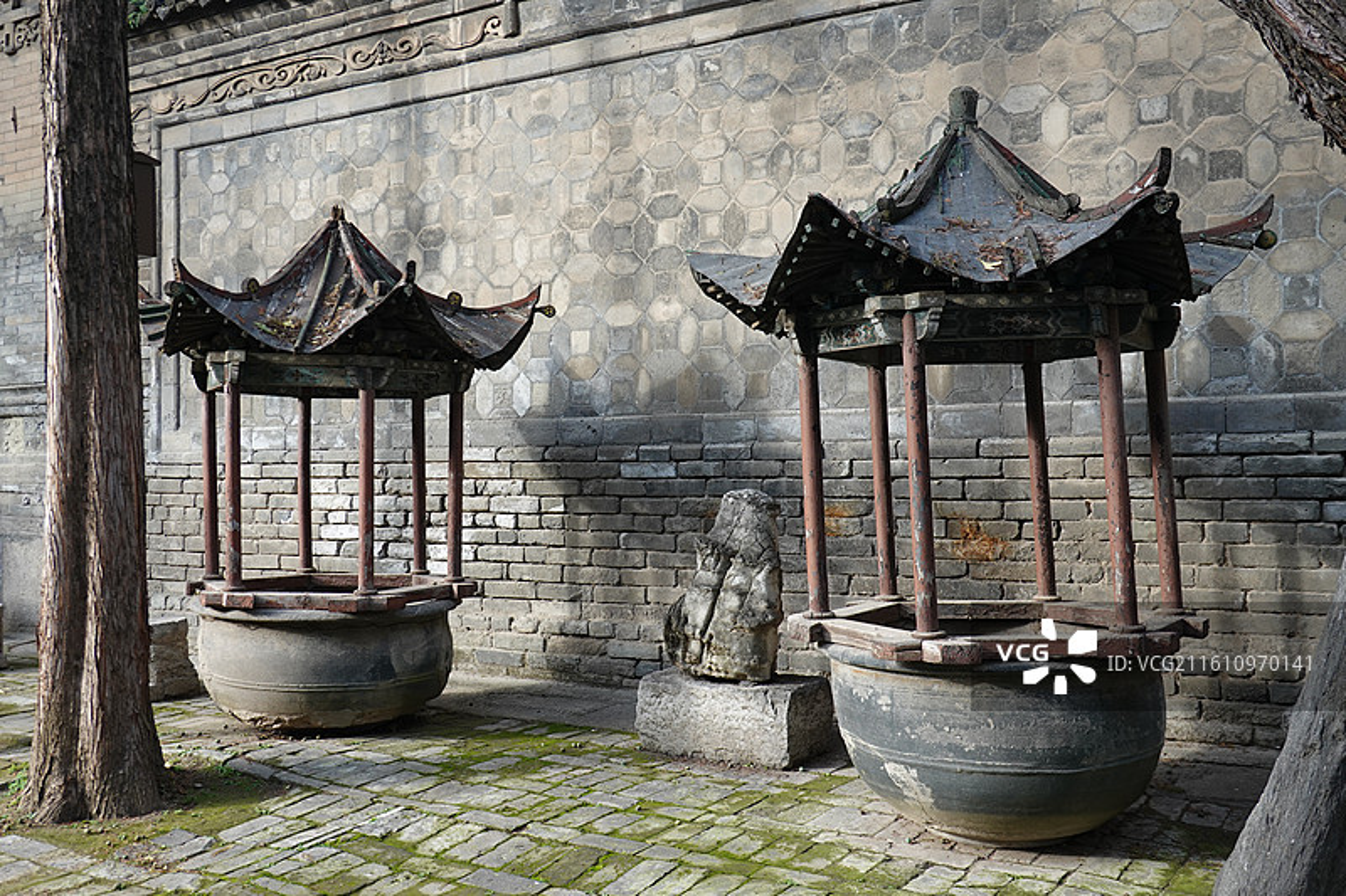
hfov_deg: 54.4
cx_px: 673
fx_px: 1308
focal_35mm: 35
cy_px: 448
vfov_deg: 37.8
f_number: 3.5
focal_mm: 13.03
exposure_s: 1/100
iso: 125
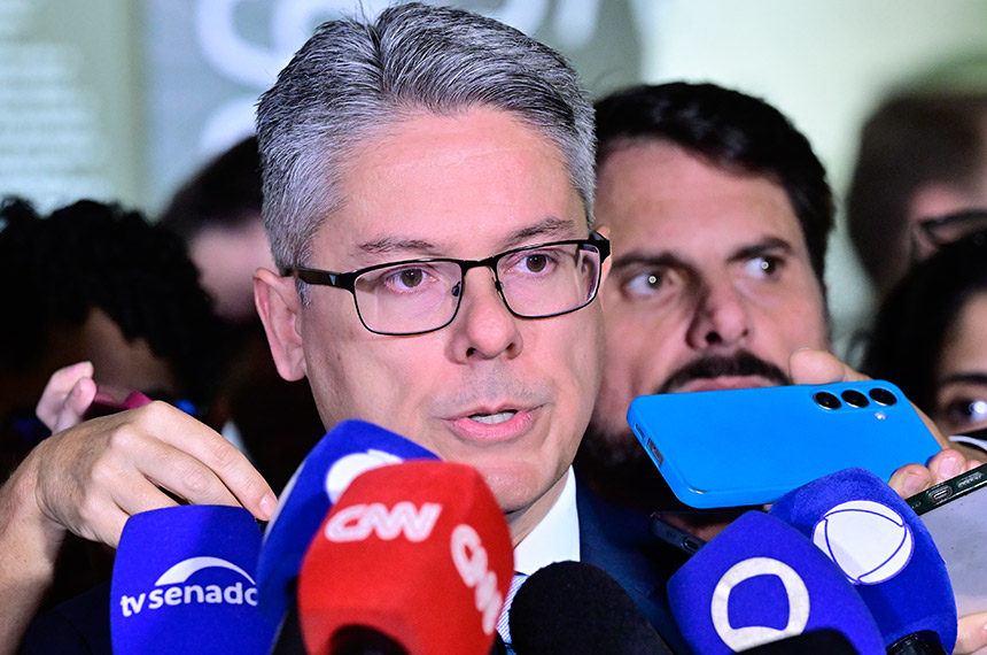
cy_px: 328
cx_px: 494
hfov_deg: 8.6
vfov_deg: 5.7
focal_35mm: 240
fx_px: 6568
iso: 4000
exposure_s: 1/200
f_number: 4
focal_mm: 160
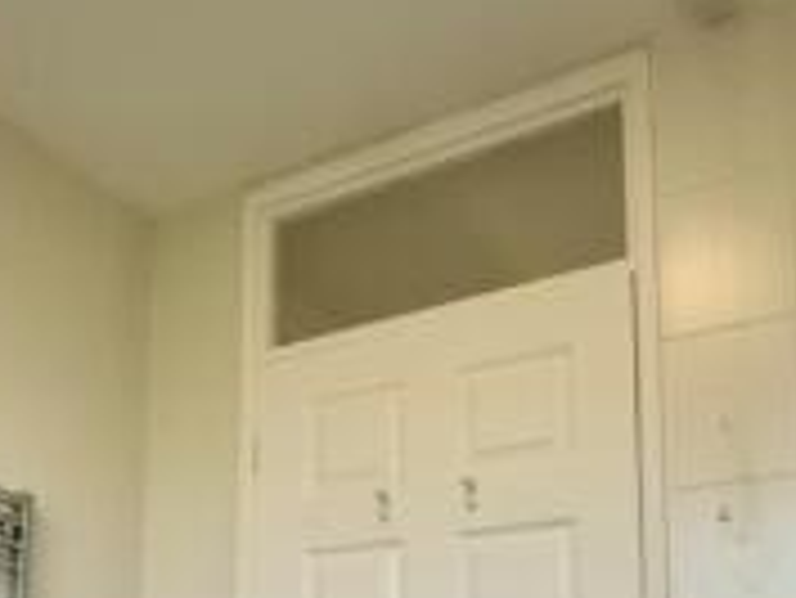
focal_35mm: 46
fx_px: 1058
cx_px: 245
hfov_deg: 40.5
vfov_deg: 28.9
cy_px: 641
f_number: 2.2
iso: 50
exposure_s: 1/117
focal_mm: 2.22
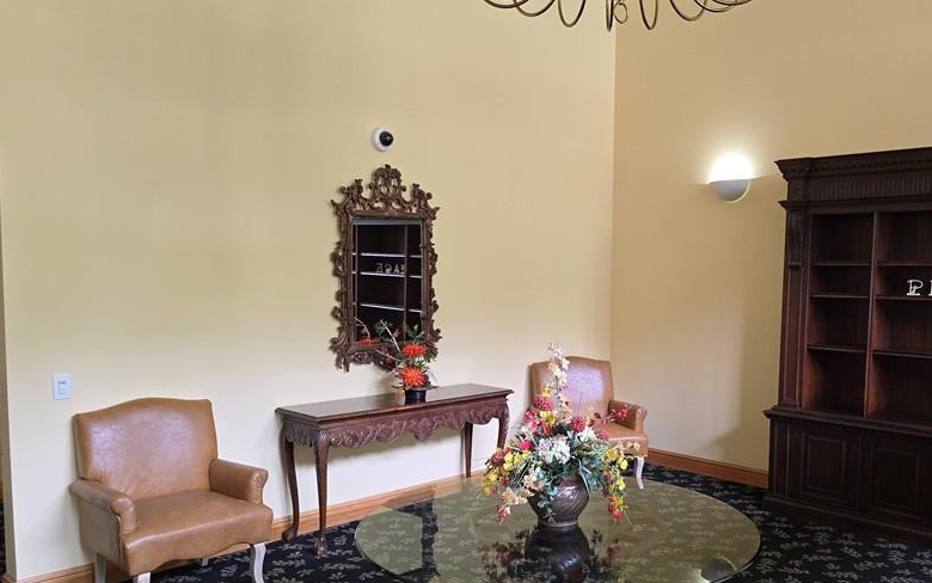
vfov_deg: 39.3
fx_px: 813
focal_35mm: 32
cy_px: 343
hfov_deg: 59.4
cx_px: 533
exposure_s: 1/24
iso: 100
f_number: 1.7
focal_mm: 6.3
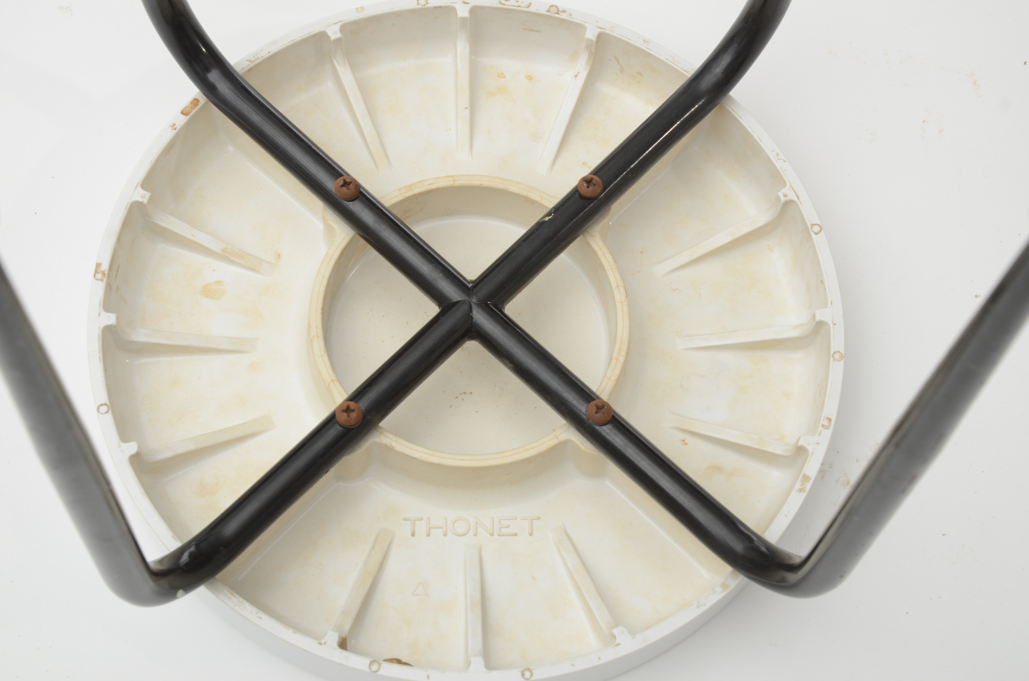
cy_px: 340
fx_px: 2139
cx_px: 514
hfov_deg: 27.0
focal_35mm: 75
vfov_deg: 18.1
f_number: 8
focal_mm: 50
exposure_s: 1/125
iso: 200
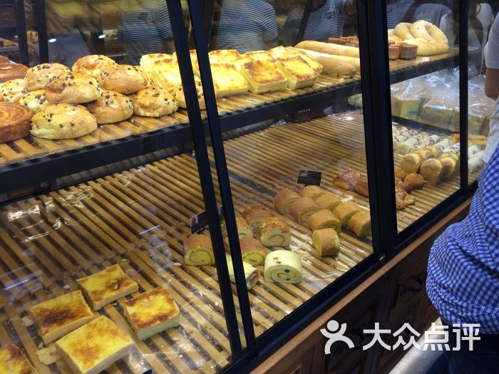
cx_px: 250
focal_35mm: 29
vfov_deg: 48.2
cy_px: 187
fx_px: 418
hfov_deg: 61.7
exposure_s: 1/100
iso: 50
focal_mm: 4.15
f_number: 2.2
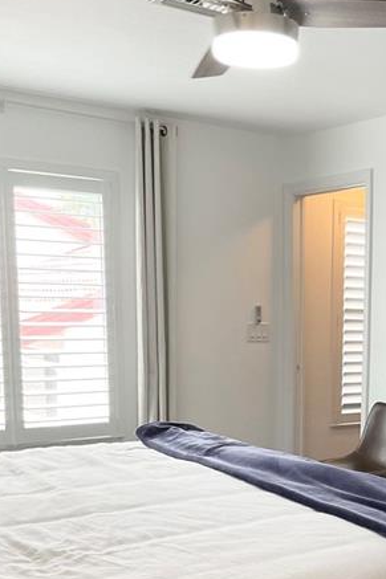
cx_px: 369
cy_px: 448
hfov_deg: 24.5
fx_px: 853
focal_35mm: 53
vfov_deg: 36.5
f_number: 1.8
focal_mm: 3
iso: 64
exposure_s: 1/120
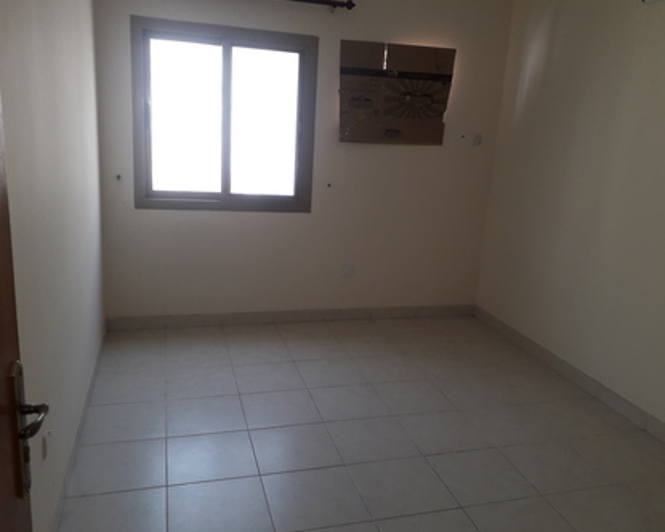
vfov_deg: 50.0
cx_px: 350
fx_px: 571
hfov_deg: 60.4
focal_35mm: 29
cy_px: 260
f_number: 1.9
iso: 50
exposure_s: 1/50
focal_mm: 3.6
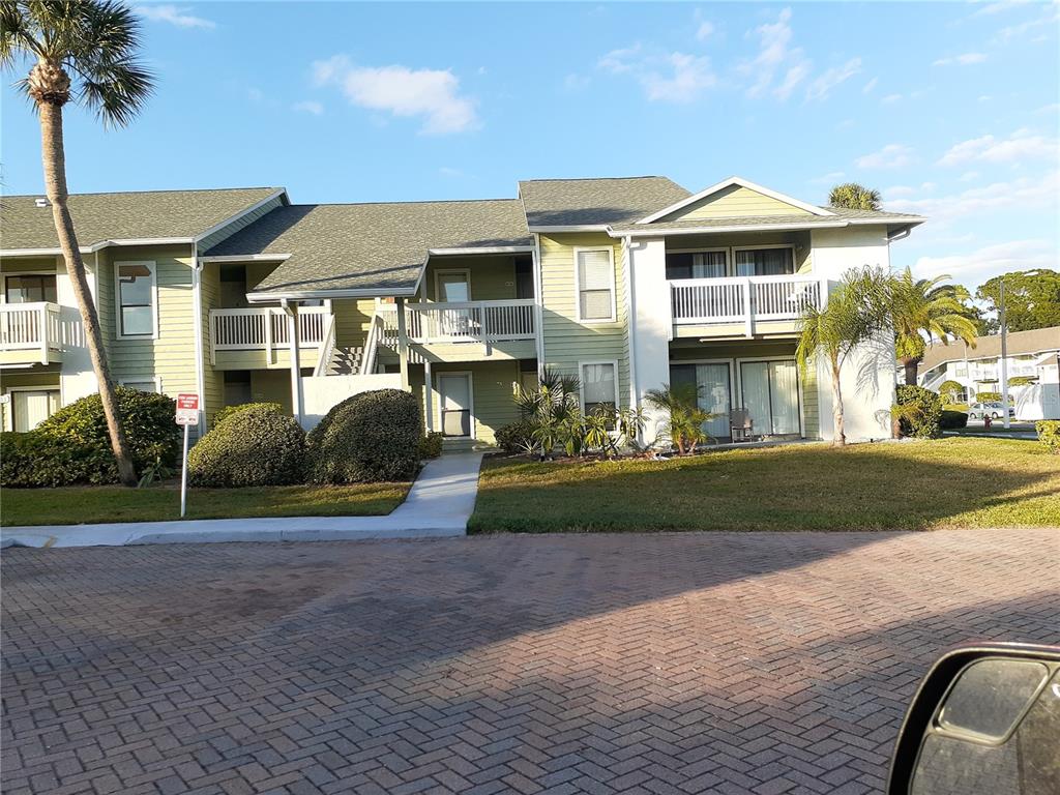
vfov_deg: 51.4
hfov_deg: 65.3
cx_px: 530
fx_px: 827
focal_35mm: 27
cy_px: 398
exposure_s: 1/770
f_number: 1.9
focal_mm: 3.6
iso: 40
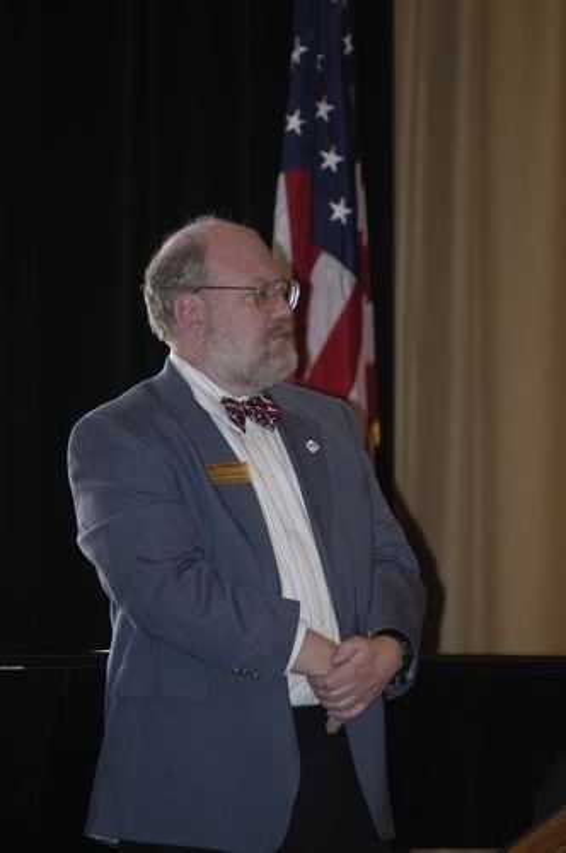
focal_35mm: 300
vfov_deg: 6.9
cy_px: 426
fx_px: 7094
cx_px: 283
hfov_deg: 4.6
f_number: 3.5
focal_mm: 200
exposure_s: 1/160
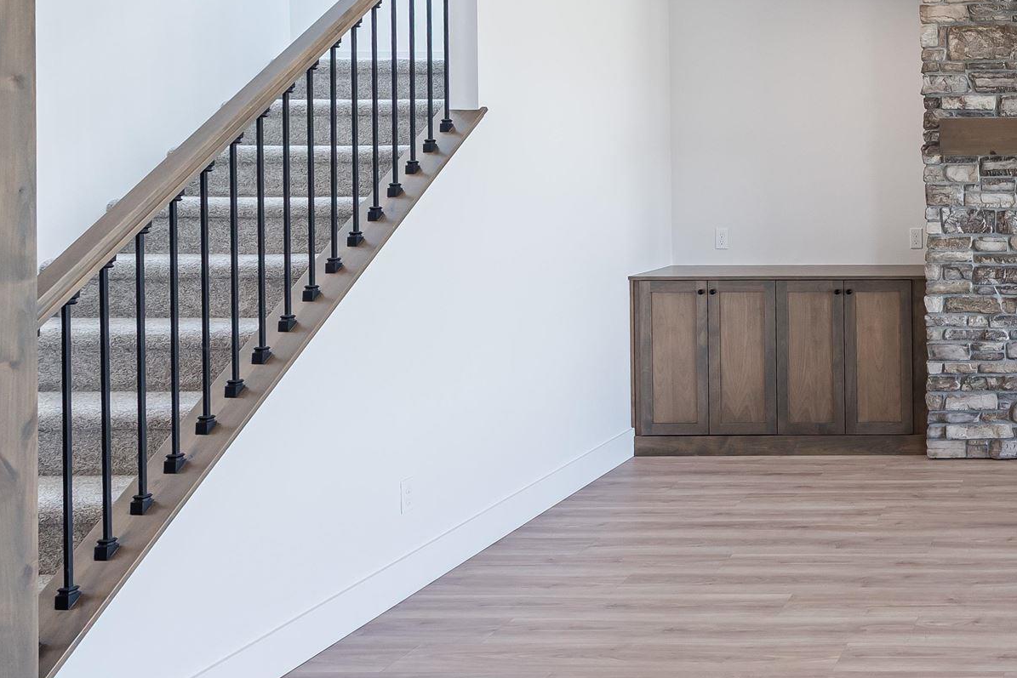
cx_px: 1223
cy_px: 101
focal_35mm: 36
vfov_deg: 35.3
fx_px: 1017
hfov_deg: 38.8
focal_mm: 14
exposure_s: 1/50
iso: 200
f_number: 5
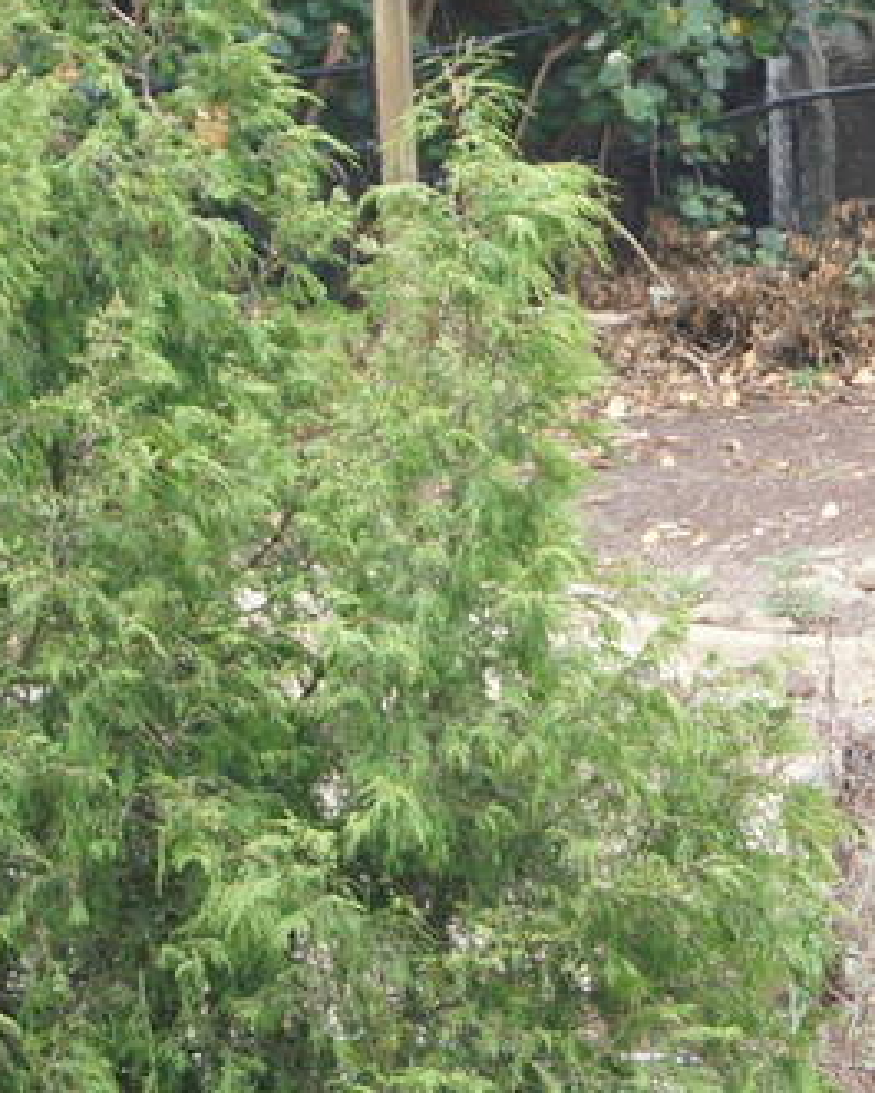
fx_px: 12110
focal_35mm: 374
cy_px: 236
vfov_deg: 5.2
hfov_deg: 4.1
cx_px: 1654
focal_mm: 55
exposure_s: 1/100
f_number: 7.1
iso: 400
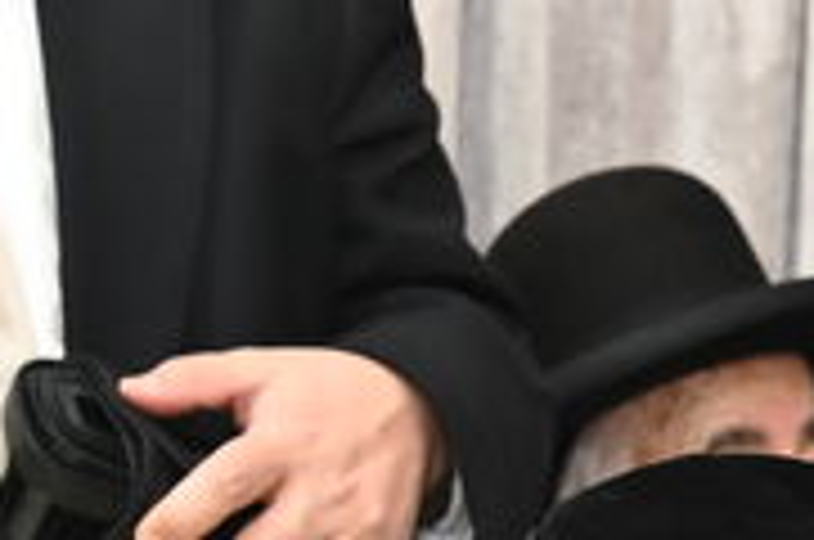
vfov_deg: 5.4
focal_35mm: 240
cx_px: 1745
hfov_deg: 8.1
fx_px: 5417
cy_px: 1629
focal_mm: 31
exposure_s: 1/125
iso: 1000
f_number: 6.3
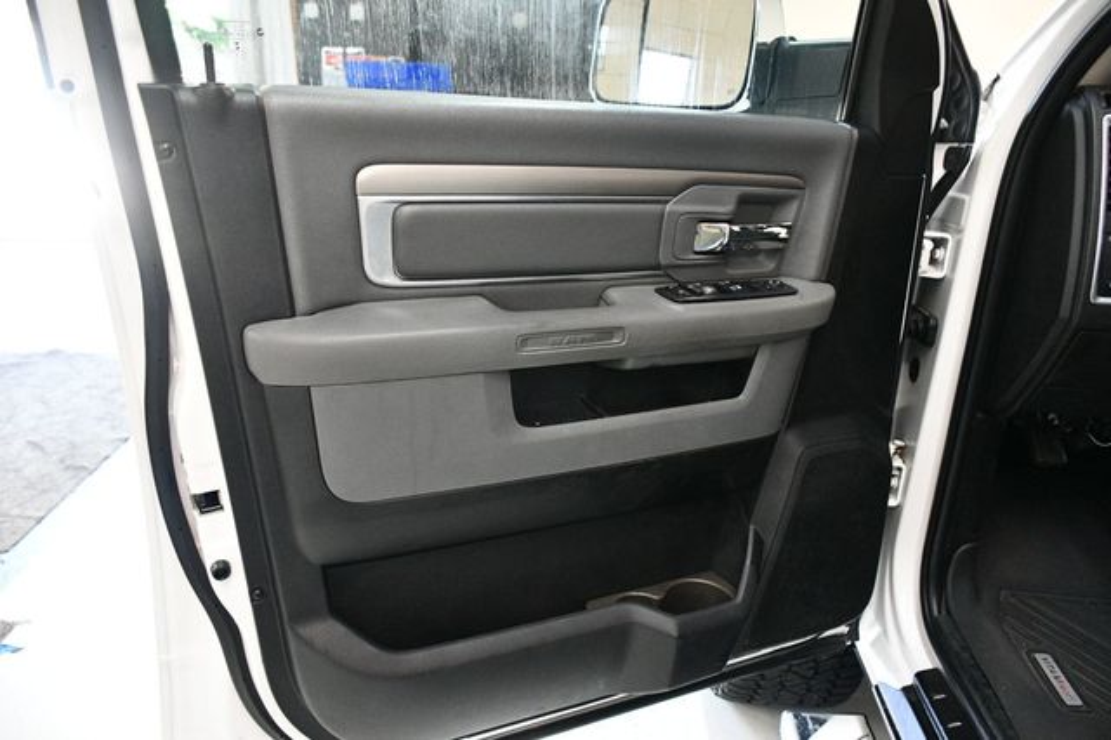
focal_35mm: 27
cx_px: 556
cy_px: 370
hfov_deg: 67.4
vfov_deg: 47.9
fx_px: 833
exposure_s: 1/125
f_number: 3.5
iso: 3200
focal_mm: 18
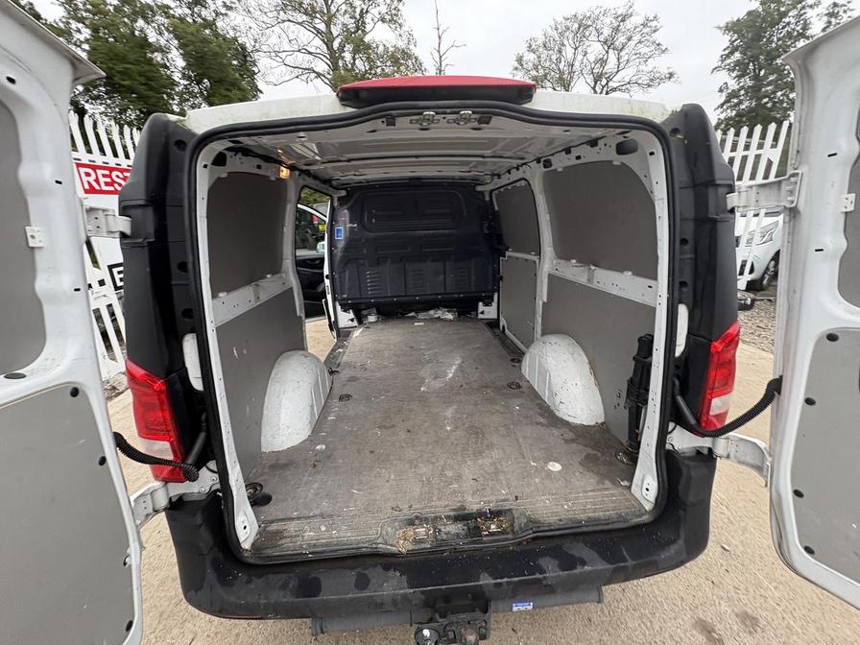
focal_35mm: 14
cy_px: 322
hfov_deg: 102.1
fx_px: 348
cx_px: 430
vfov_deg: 85.7
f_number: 2.2
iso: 160
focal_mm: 2.22
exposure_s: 1/99
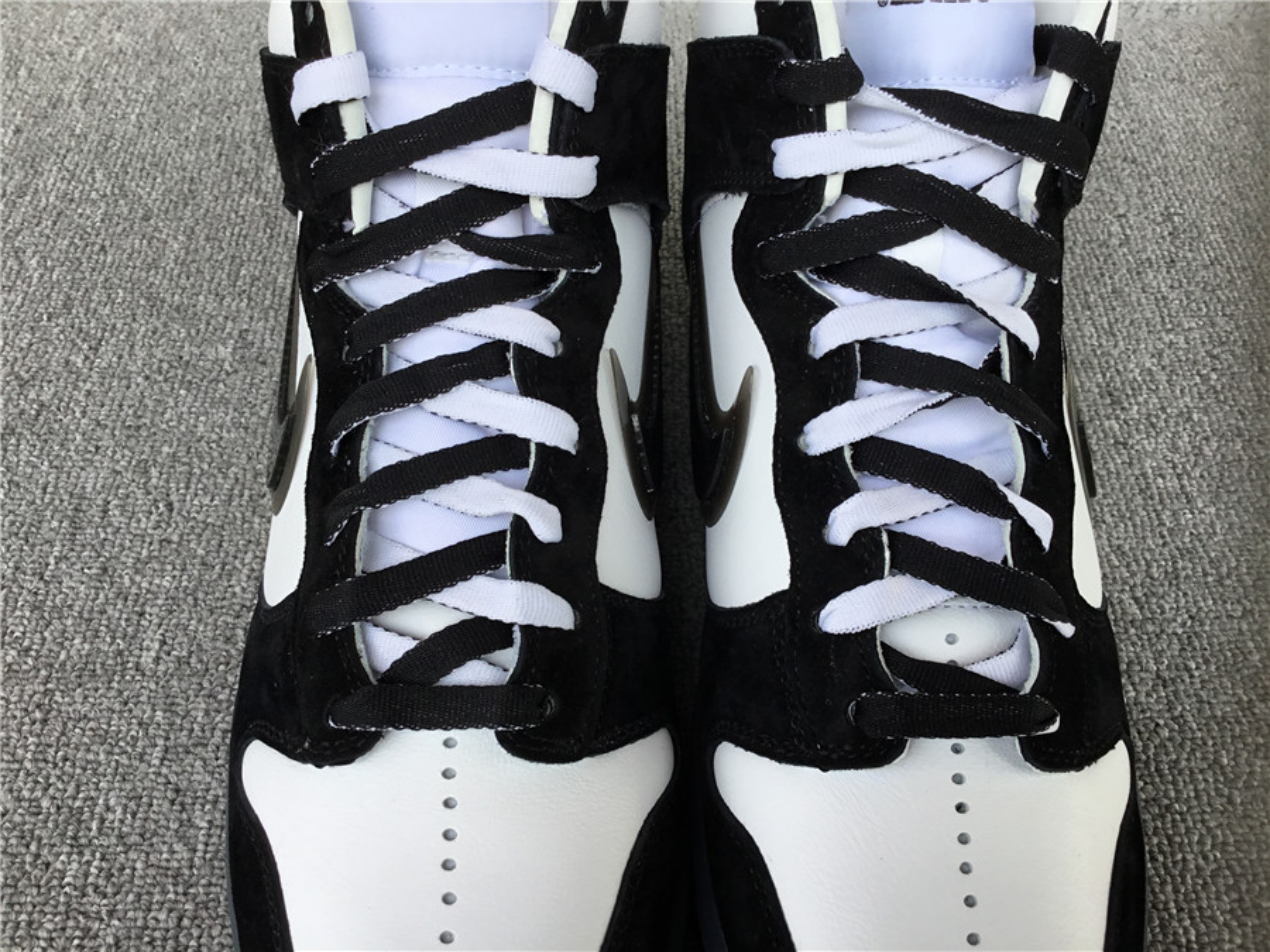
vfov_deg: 45.4
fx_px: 1137
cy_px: 476
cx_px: 635
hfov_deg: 58.4
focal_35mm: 31
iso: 25
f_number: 2.4
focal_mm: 3.3
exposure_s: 1/159
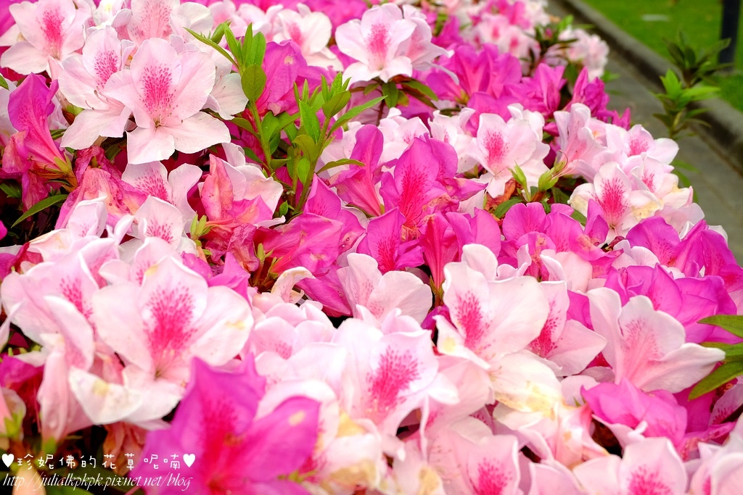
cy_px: 248
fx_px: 826
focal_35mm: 40
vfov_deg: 33.4
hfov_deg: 48.5
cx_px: 372
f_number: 7.1
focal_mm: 26.9
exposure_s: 1/350
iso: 200
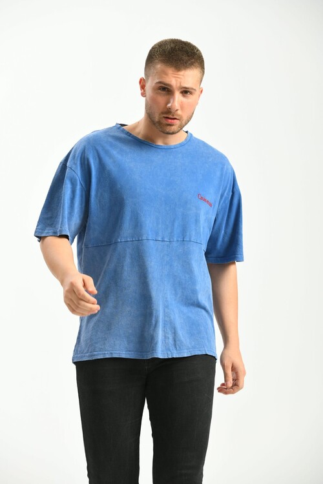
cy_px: 242
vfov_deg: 16.8
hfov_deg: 11.2
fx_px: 1642
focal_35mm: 122
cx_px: 162
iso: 100
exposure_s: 1/160
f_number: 5.6
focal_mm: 122
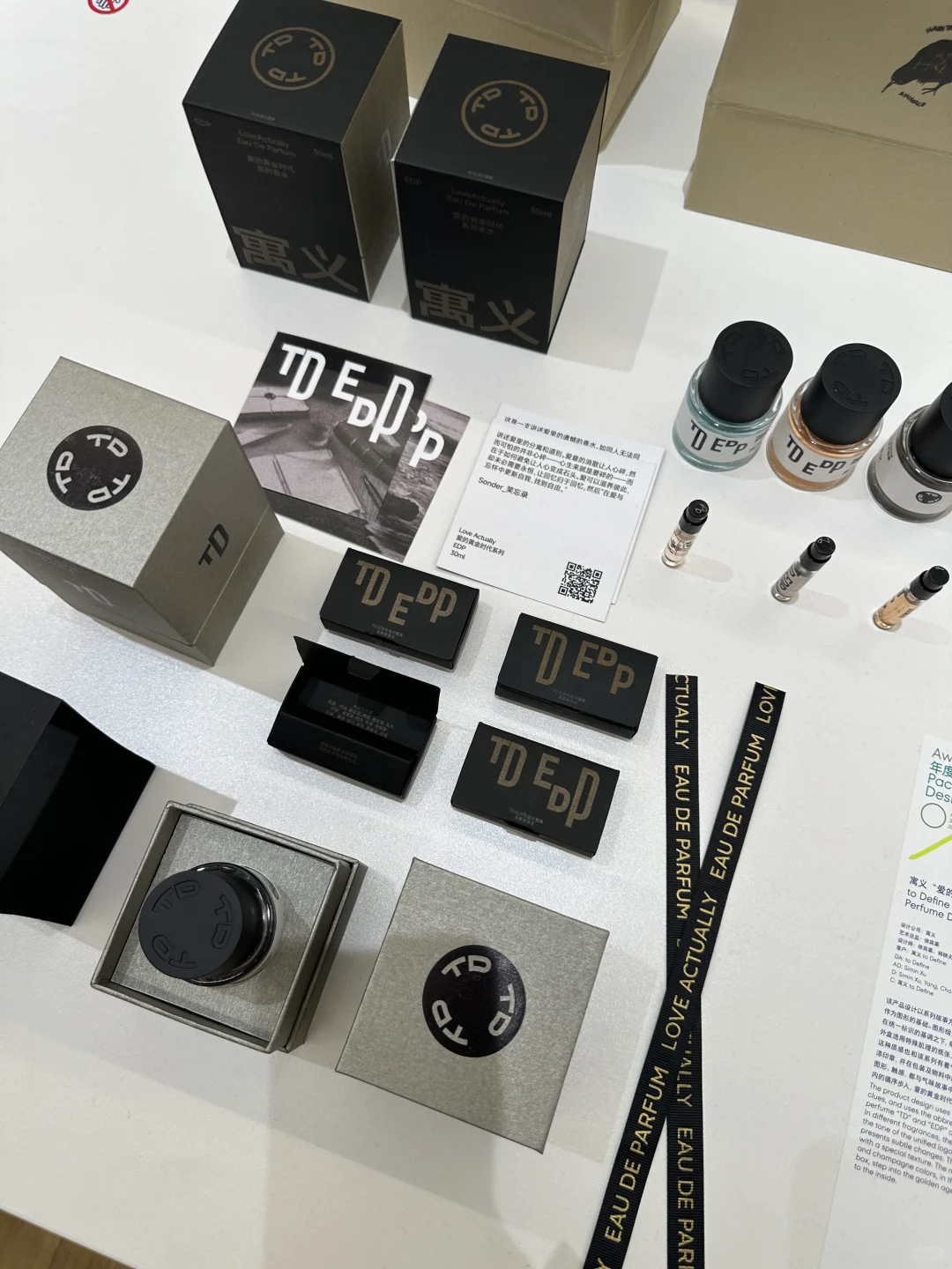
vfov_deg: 71.6
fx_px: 880
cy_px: 634
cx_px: 476
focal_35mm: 24
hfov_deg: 56.8
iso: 64
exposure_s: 1/106
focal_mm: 6.86
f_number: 1.78
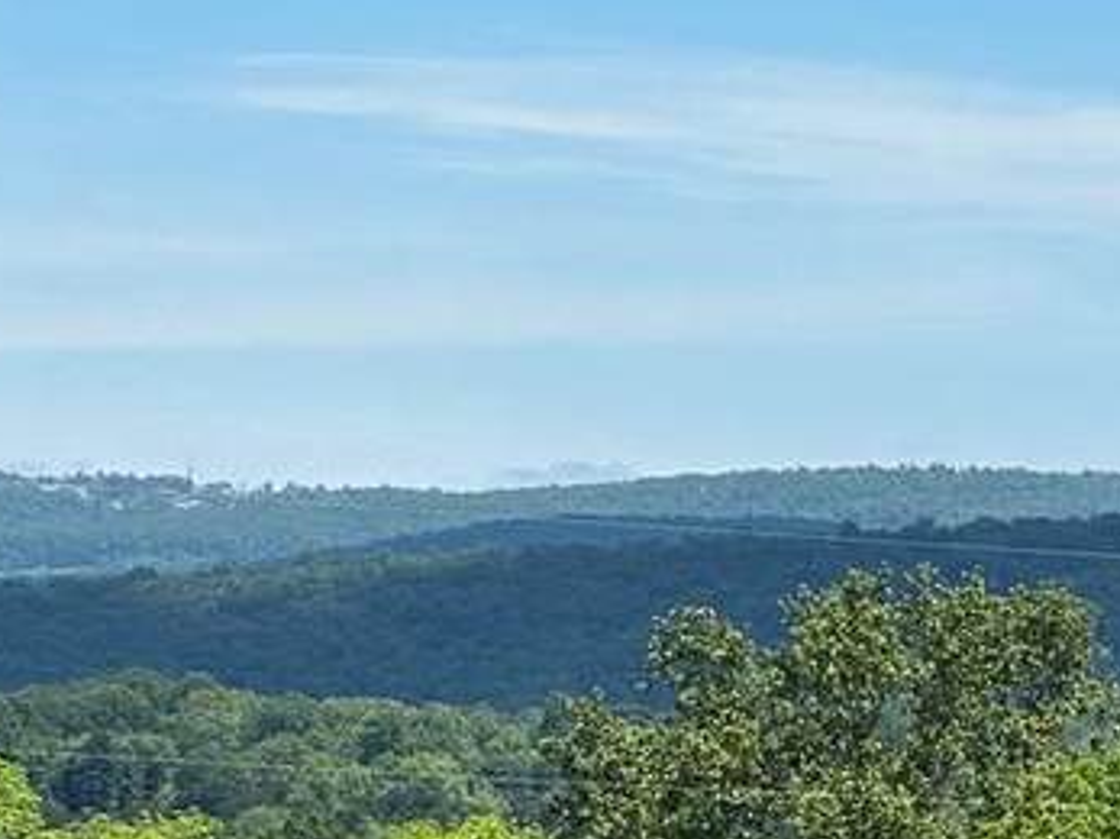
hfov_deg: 6.8
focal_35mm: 284
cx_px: 2017
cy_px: 1026
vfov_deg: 5.2
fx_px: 9186
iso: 32
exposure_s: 1/797
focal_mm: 9
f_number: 2.8
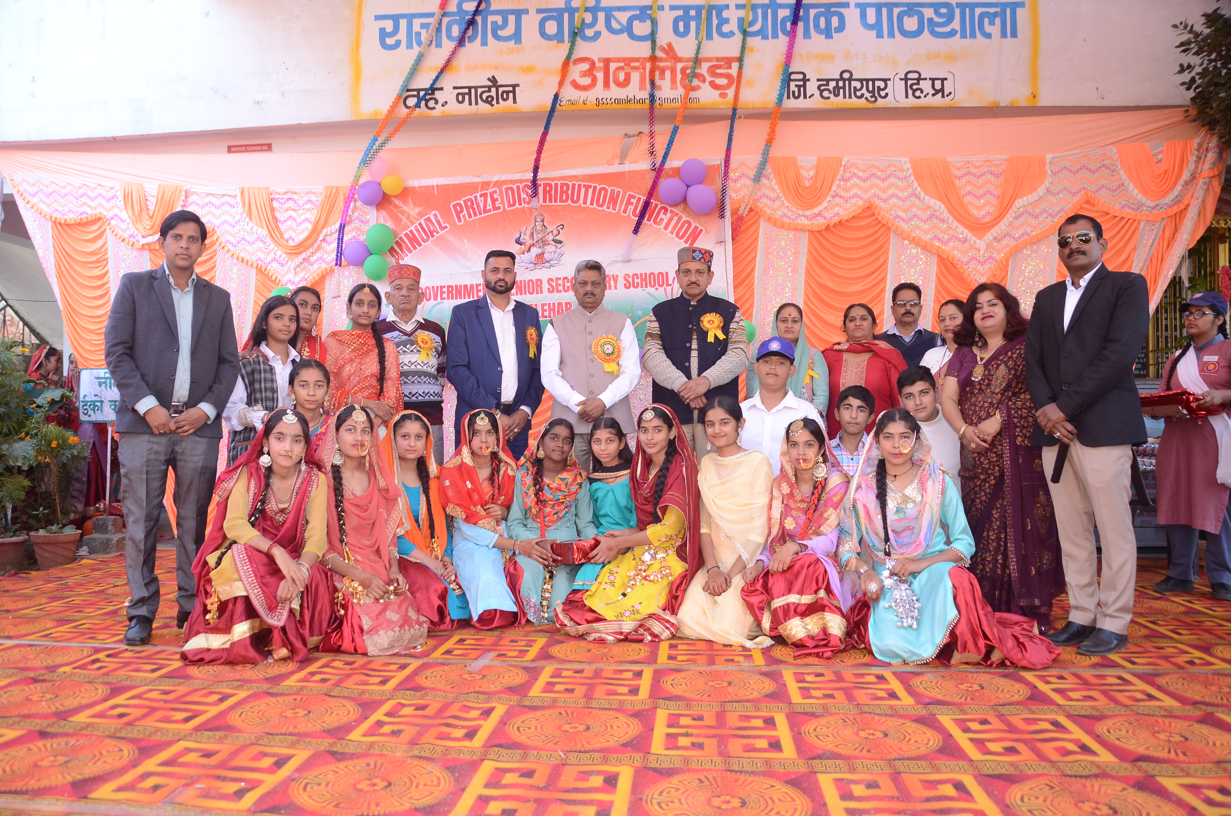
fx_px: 921
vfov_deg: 47.7
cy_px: 408
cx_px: 616
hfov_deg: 67.5
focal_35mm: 27
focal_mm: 18
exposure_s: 1/125
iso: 400
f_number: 4.5
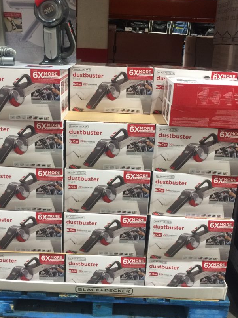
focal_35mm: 37
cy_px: 135
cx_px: 109
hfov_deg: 38.6
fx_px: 339
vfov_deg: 50.0
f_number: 2.2
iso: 160
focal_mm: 4.15
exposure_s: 1/33
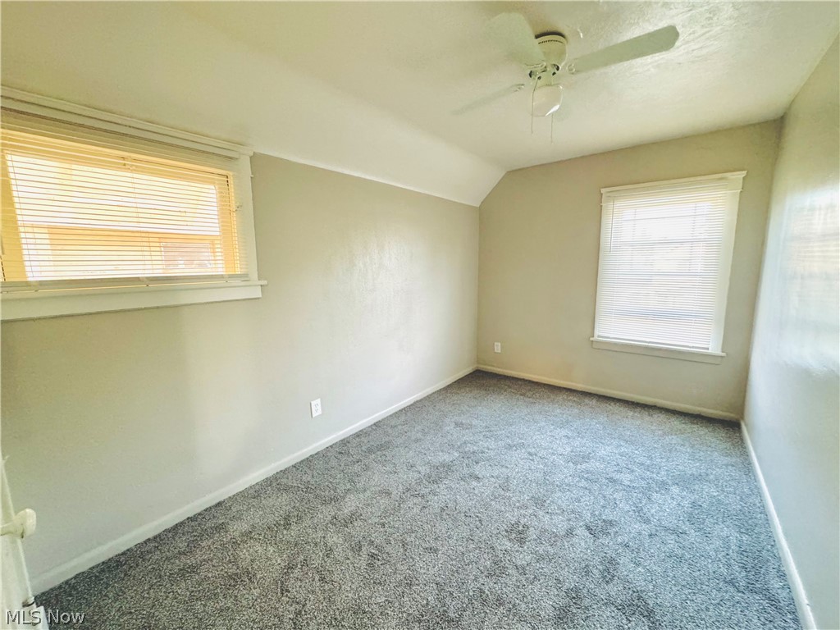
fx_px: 340
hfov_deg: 102.1
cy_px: 315
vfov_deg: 85.7
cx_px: 420
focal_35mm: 14
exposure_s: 1/60
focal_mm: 2.22
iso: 640
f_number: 2.2
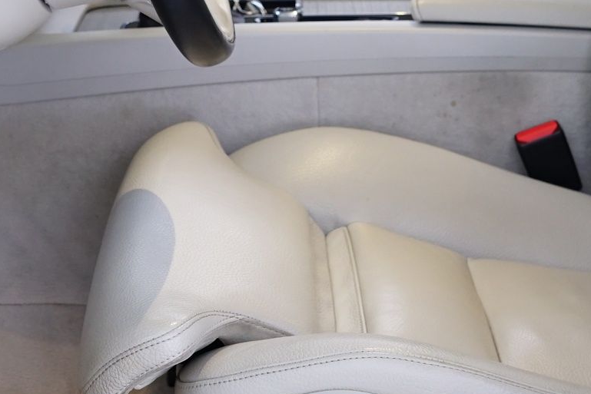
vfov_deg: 14.6
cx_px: 232
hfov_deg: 22.3
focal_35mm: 91
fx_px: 1494
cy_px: -73
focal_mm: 28
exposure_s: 1/8
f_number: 4.5
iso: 800
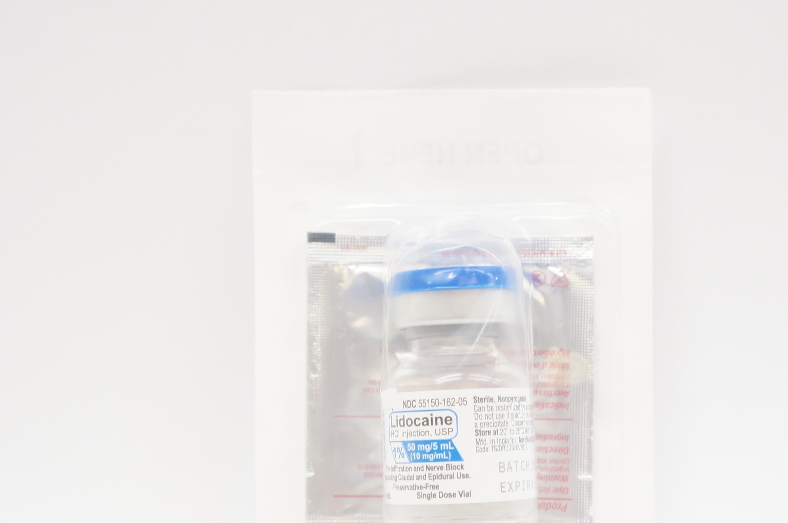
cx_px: 453
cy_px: 348
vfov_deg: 20.0
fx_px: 1483
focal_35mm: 68
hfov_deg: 29.7
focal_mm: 27
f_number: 5
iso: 400
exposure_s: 1/60
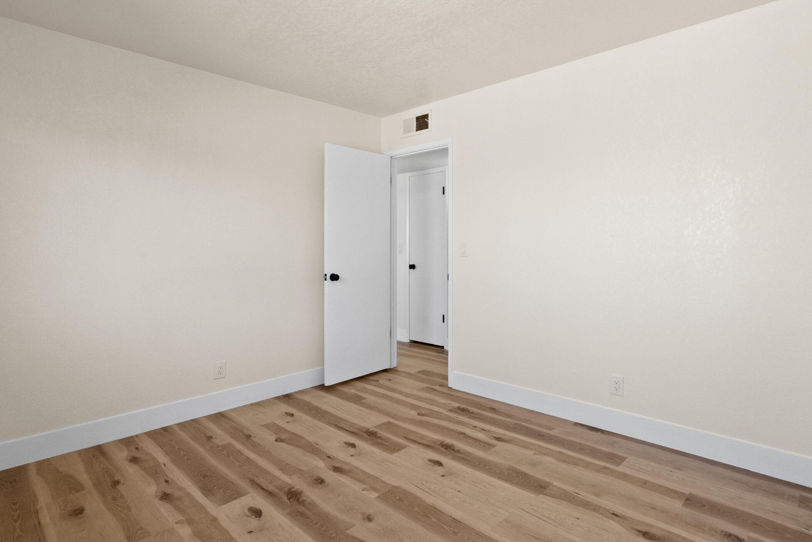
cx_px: 417
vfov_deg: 64.3
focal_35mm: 19
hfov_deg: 86.9
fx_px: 429
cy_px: 235
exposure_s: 1/30
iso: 4000
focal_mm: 16
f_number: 11
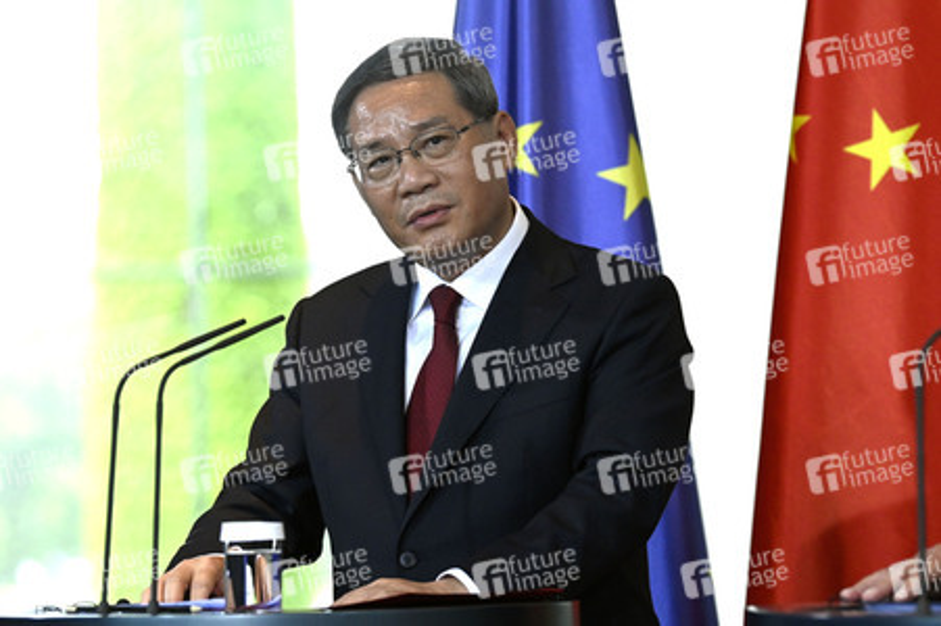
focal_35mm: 150
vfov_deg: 9.1
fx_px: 3918
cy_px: 313
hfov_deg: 13.7
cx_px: 470
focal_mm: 150
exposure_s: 1/800
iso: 6400
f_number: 5
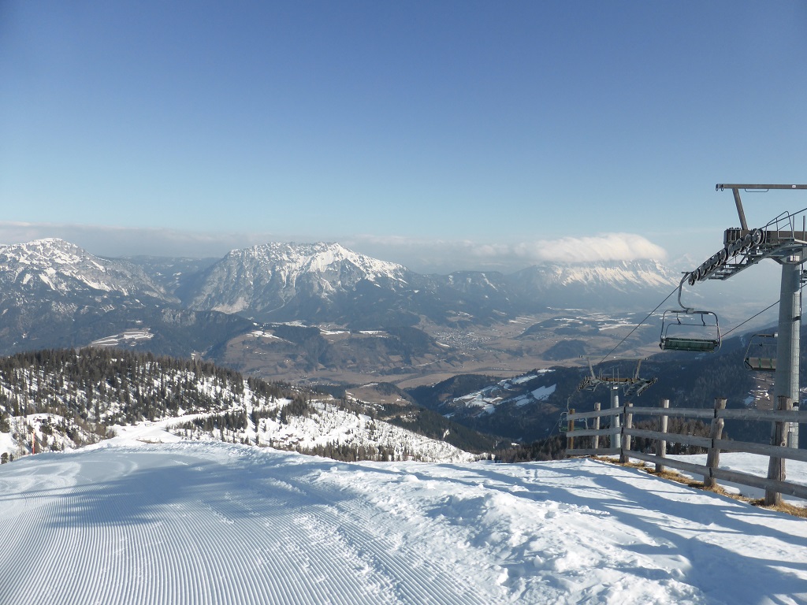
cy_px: 302
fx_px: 583
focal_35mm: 25
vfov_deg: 54.9
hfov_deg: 69.4
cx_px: 404
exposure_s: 1/2000
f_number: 3.3
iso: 100
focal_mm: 4.3
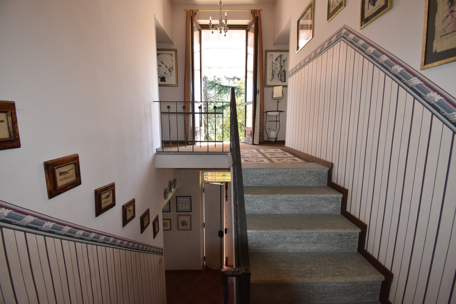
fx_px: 190
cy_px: 152
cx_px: 228
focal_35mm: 15
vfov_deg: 77.3
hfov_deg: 100.4
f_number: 5.6
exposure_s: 1/125
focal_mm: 10
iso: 720
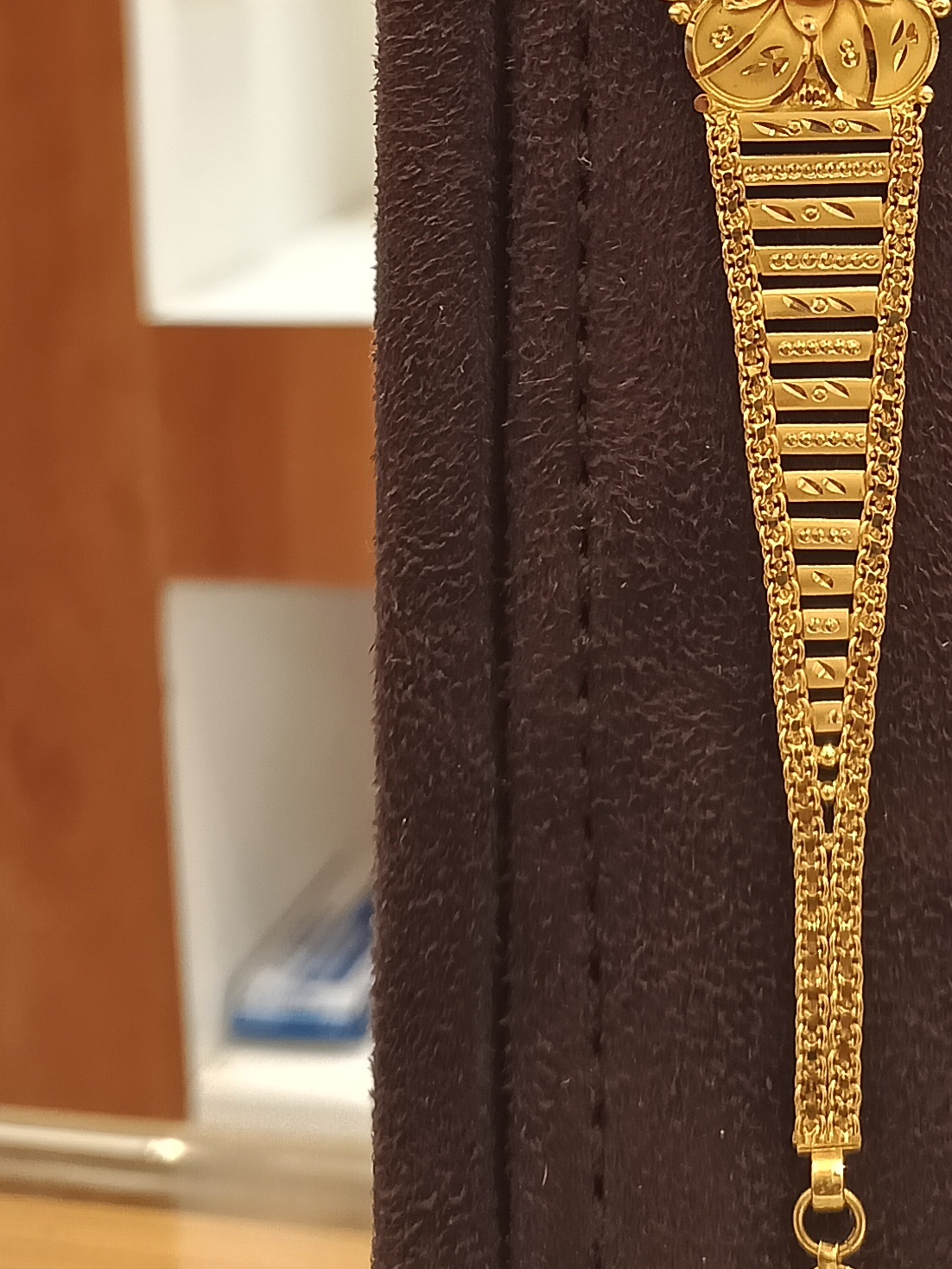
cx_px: 832
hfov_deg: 23.8
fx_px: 2200
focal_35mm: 60
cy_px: -38
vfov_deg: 29.7
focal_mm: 3.61
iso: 125
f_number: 1.8
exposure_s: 1/100
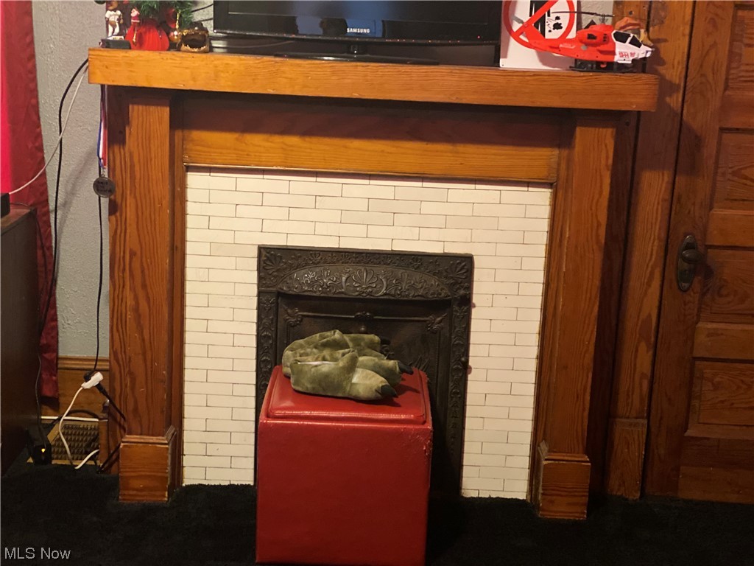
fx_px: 1133
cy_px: 283
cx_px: 377
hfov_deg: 36.8
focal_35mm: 52
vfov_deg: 28.0
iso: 400
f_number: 2
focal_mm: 6
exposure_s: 1/15
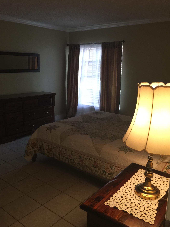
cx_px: 86
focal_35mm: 31
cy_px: 118
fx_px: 203
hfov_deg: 45.4
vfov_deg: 58.3
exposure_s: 1/15
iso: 80
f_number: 2.2
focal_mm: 4.15
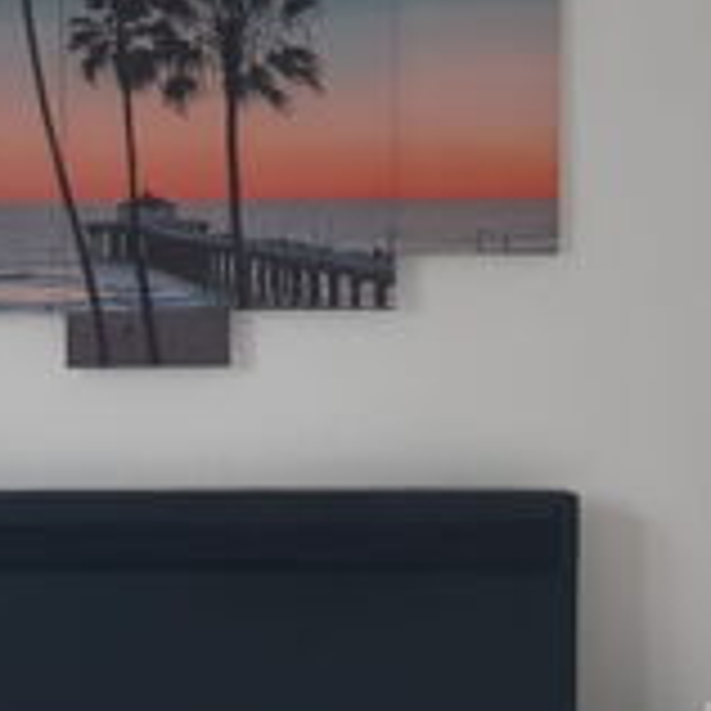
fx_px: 1627
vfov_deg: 24.6
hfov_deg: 24.4
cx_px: 189
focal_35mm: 70
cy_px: 288
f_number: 1.7
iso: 125
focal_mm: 3.93
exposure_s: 1/50
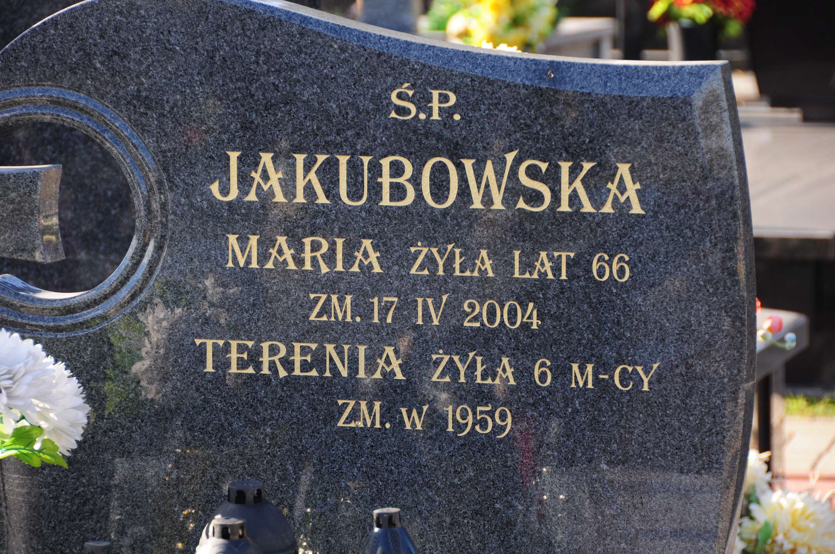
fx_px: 4170
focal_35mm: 180
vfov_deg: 7.6
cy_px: 277
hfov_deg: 11.4
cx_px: 418
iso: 320
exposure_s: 1/250
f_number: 7.1
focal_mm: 120
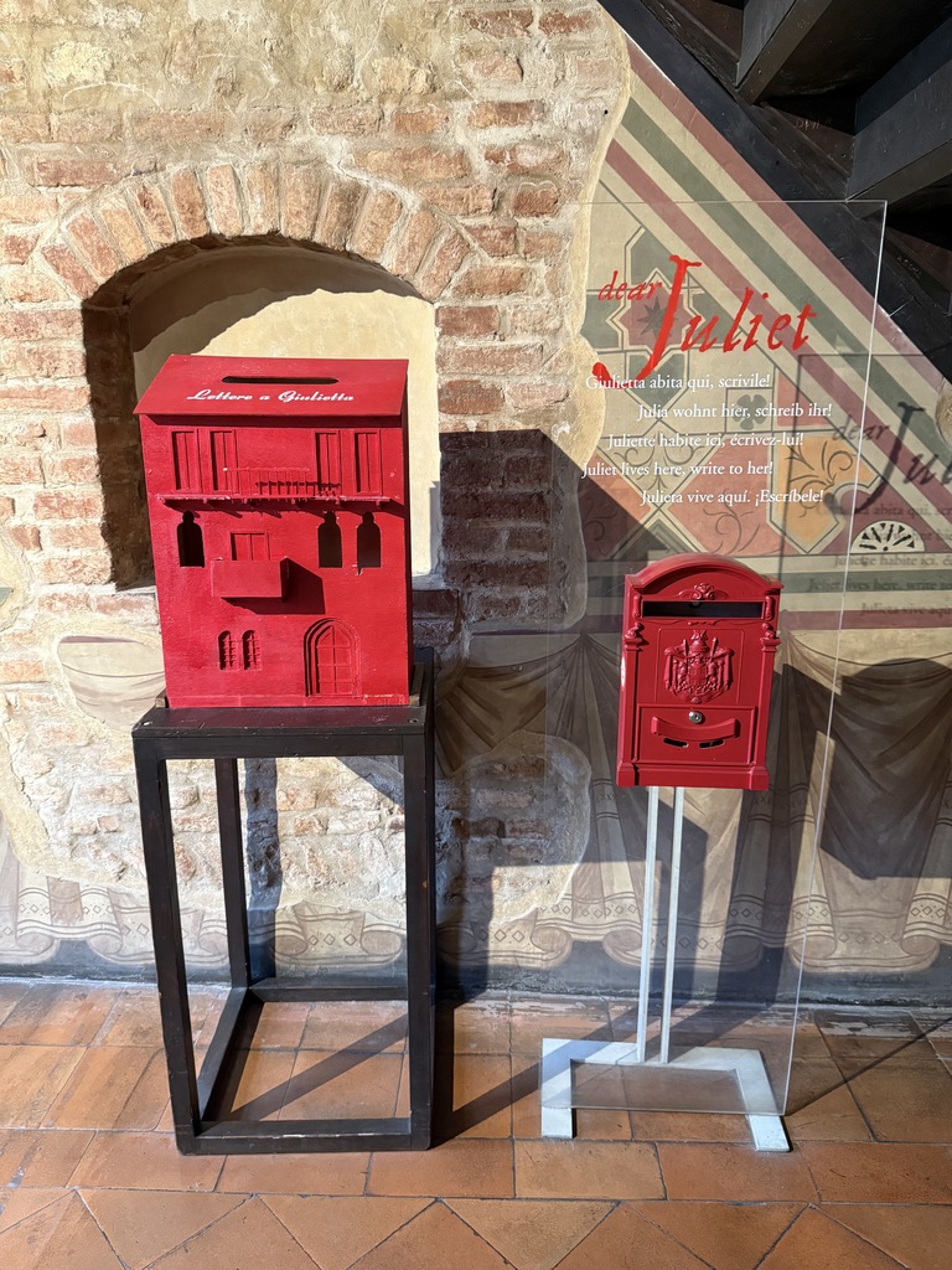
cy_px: 635
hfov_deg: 56.8
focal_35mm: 24
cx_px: 476
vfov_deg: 71.6
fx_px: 880
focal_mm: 6.76
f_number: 1.78
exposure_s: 1/60
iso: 500
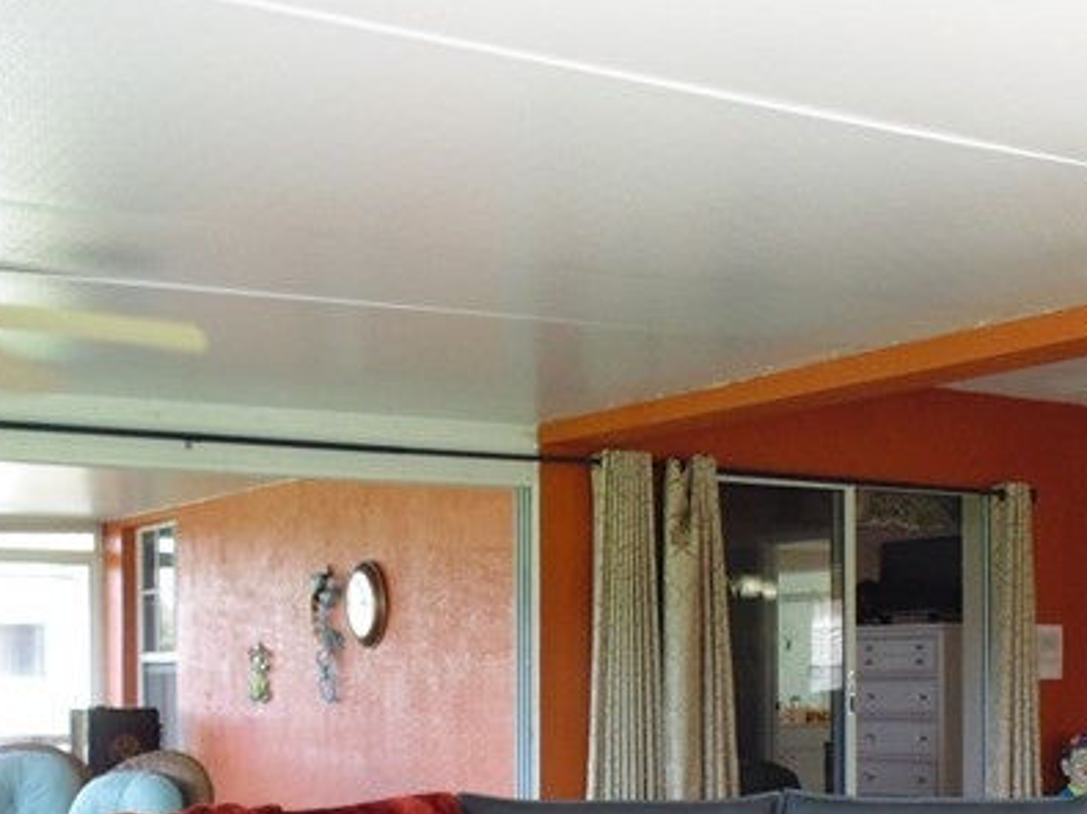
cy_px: 715
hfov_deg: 33.7
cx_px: 666
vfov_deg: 25.0
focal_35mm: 57
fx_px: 1789
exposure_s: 1/30
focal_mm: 4
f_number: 3.1
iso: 100
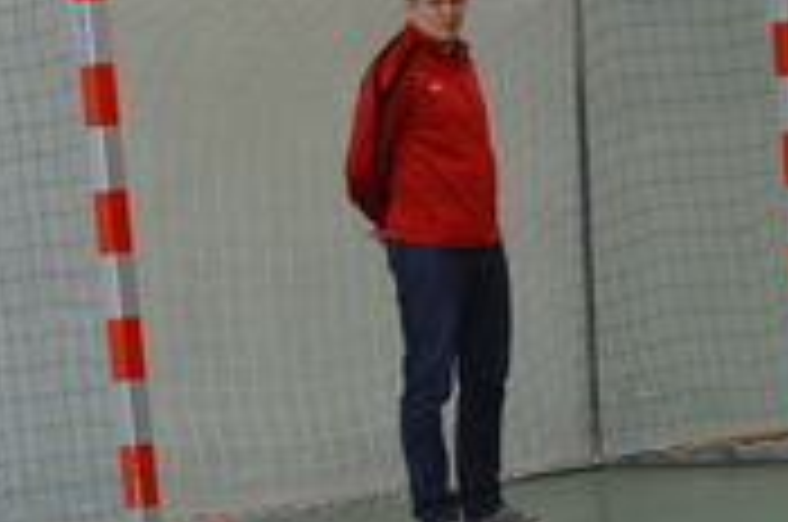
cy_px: 290
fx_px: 3867
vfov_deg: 7.7
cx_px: 185
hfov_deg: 11.6
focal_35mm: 177
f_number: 5
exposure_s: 1/50
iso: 400
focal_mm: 34
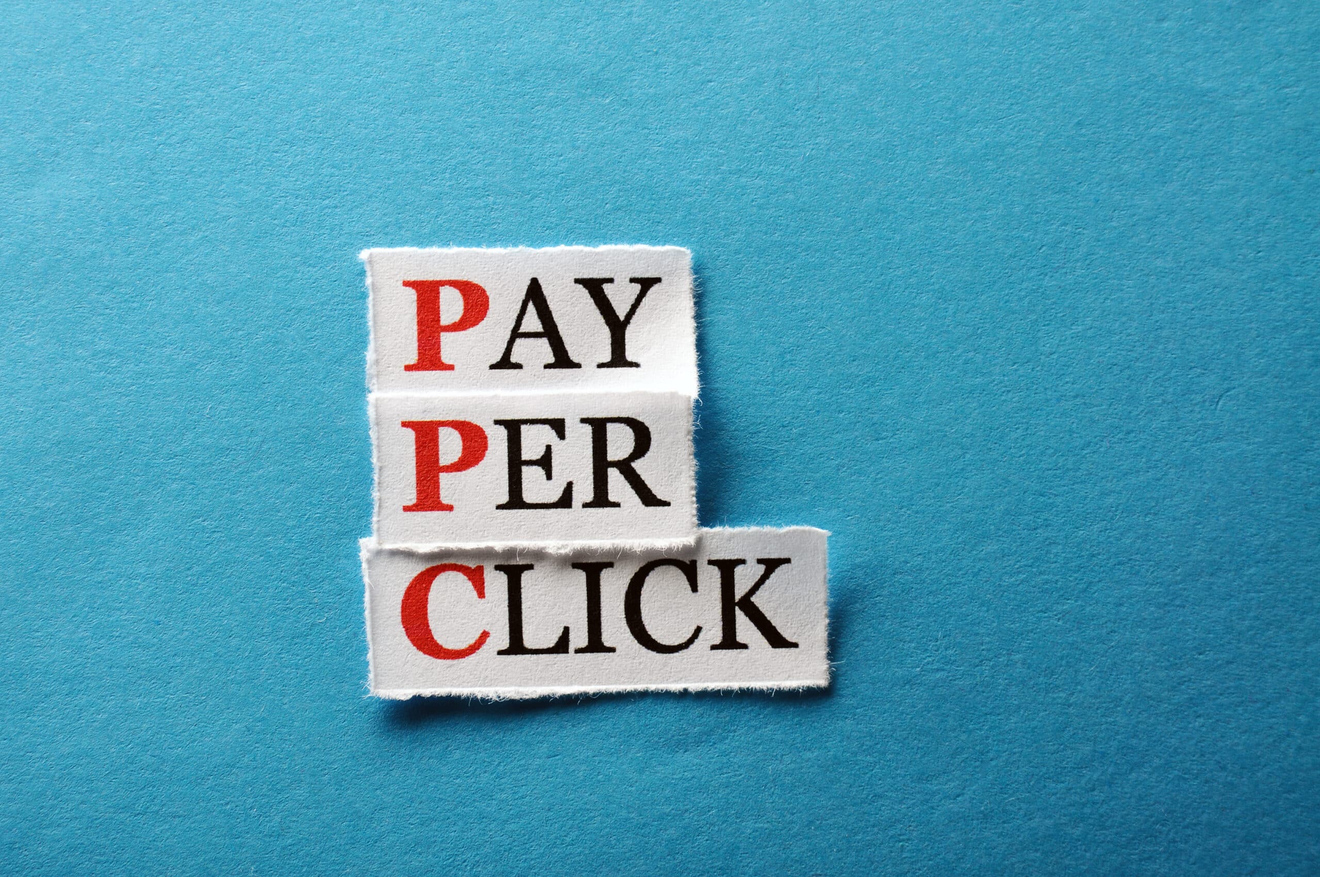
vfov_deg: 4.4
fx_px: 11535
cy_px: 438
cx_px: 660
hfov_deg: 6.5
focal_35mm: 315
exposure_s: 1/200
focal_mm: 210
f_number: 9
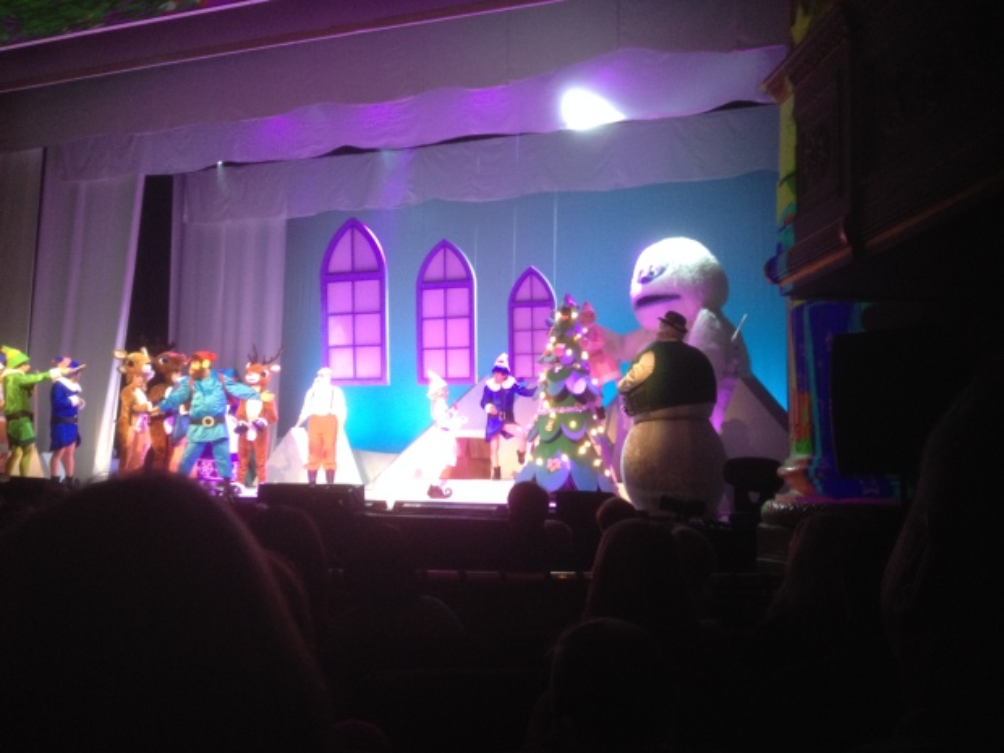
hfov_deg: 52.6
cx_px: 502
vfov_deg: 40.7
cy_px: 376
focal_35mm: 35
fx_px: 1015
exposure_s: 1/20
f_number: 2.4
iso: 160
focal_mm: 4.28
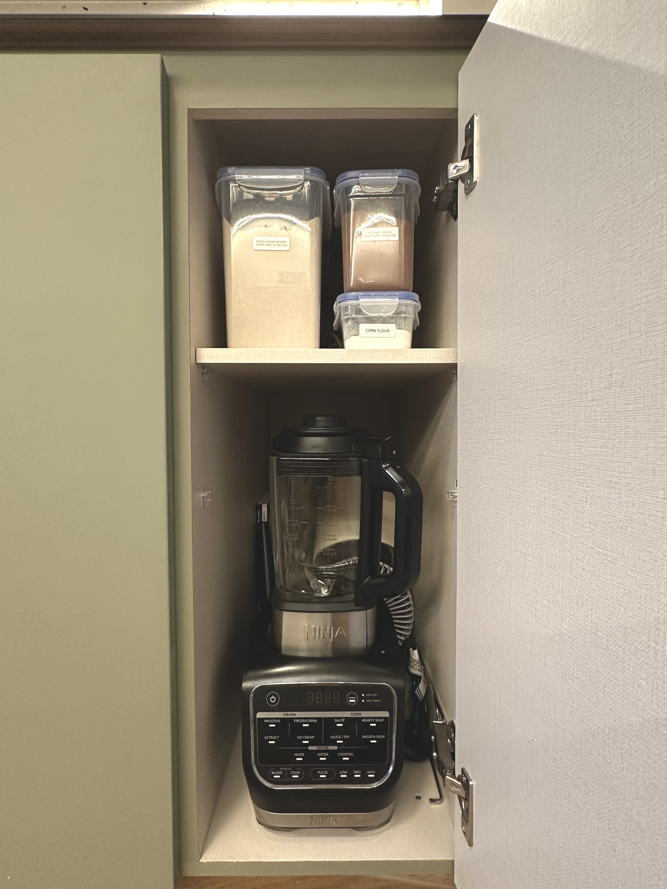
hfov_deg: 71.6
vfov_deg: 87.7
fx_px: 462
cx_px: 334
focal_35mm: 18
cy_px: 434
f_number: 2.2
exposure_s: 1/60
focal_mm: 2.22
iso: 500
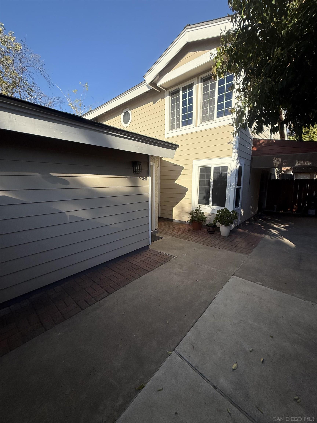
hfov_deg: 85.7
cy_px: 212
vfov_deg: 102.1
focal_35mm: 14
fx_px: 171
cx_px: 158
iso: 64
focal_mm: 2.22
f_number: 2.2
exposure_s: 1/1464
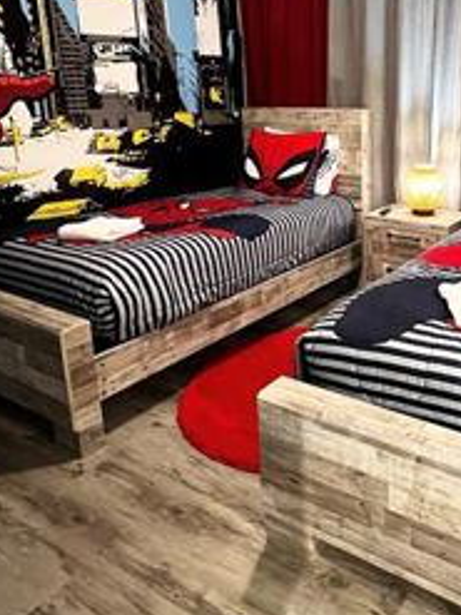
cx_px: 385
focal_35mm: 28
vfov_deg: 62.6
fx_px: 498
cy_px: 232
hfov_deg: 46.4
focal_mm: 1.57
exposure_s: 1/40
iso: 640
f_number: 1.8
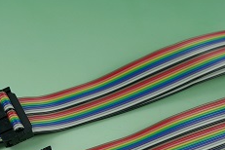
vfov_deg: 14.9
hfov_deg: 22.6
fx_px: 558
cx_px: 54
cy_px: 166
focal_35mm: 89
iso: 100
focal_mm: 23
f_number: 7.1
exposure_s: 1/100
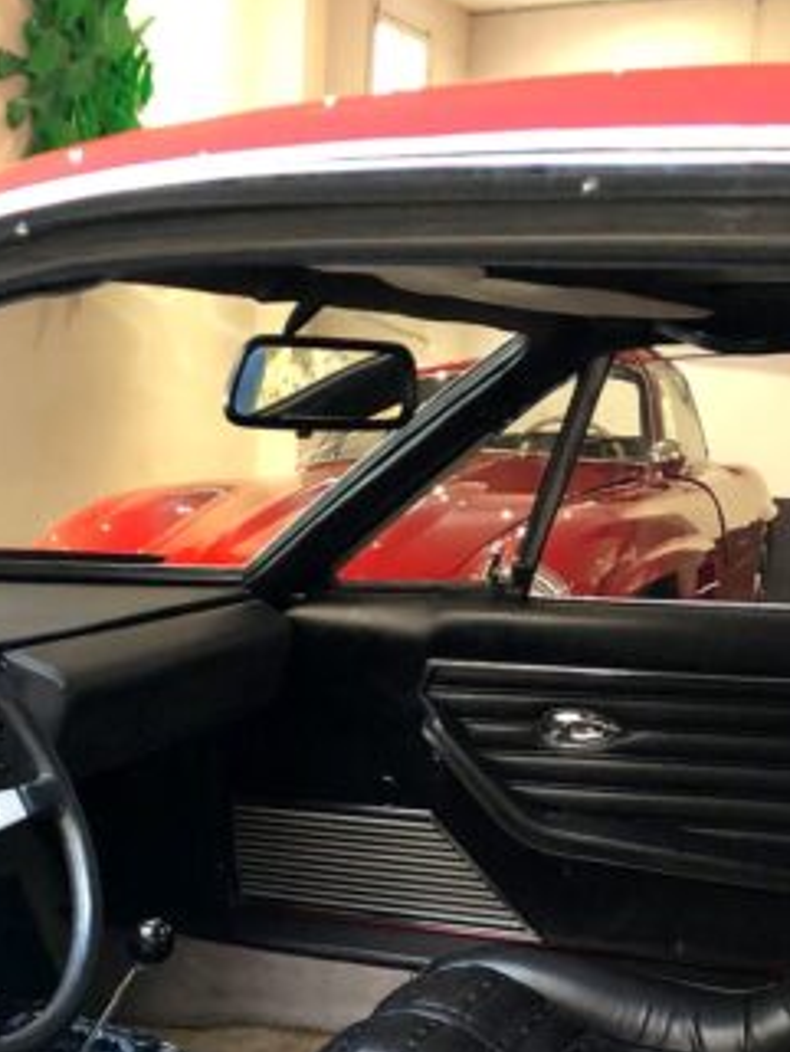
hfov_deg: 26.2
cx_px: 179
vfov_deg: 32.7
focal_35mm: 55
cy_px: 996
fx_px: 1672
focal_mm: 4
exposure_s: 1/4
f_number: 1.8
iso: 100
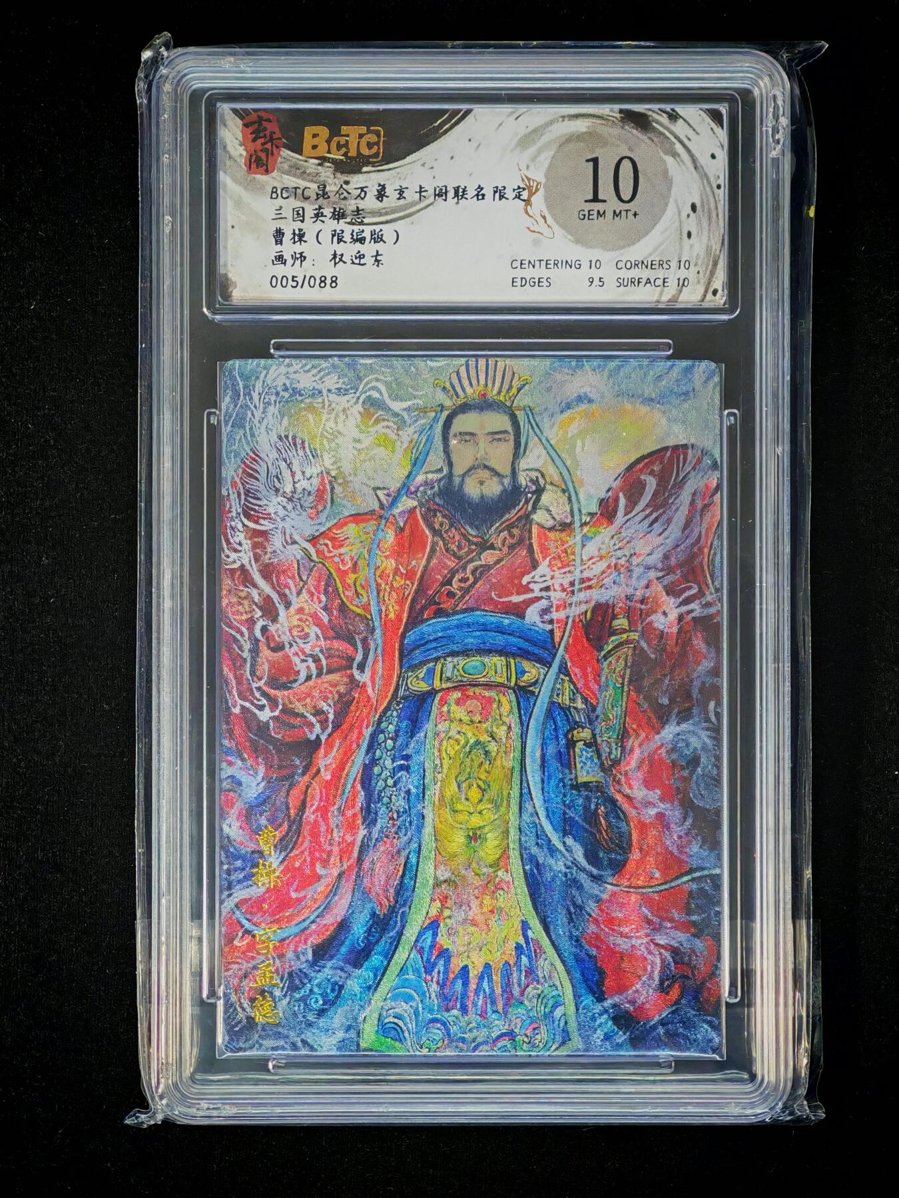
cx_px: 450
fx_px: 2978
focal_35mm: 86
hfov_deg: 17.2
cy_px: 599
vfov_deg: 22.8
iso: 500
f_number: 2.4
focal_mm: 8.67
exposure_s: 1/25
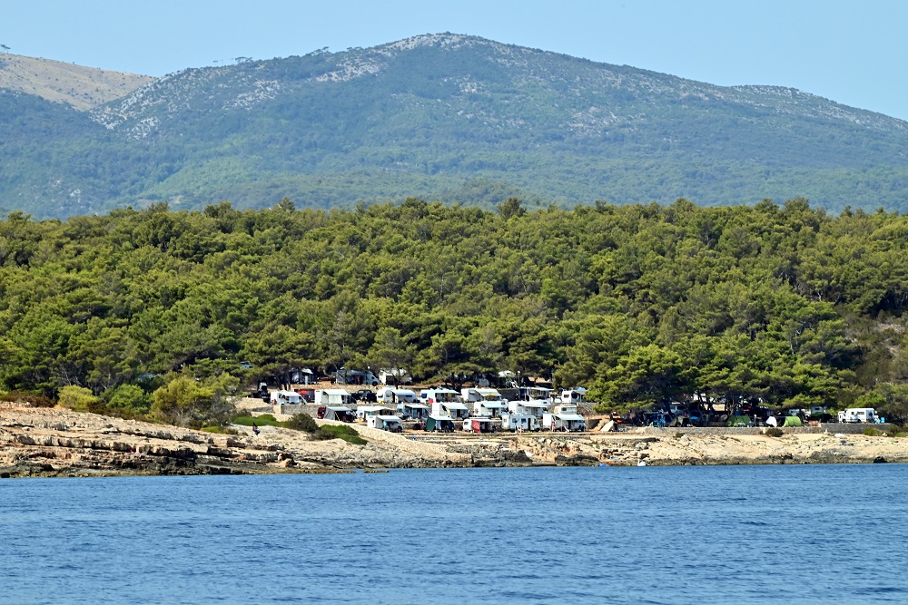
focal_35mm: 300
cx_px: 454
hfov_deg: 6.9
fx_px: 7567
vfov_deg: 4.6
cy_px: 302
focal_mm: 300
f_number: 16
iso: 450
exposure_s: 1/320
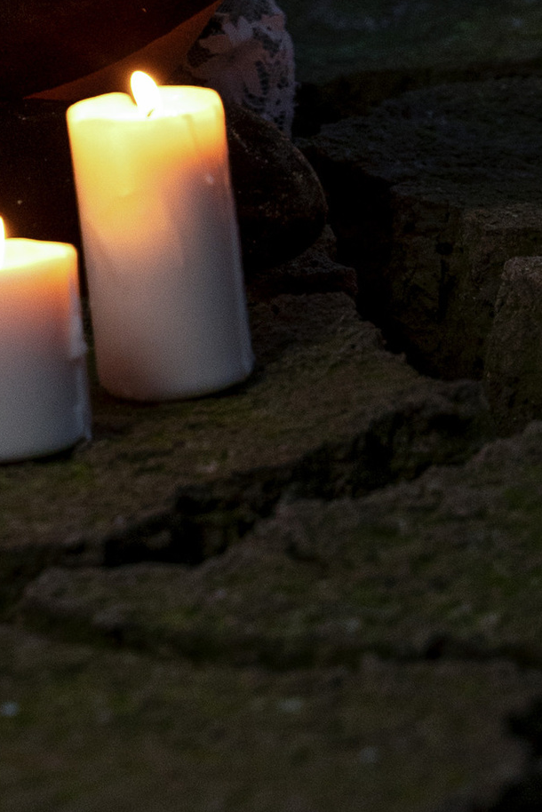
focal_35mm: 294
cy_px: -606
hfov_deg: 4.6
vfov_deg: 6.8
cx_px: -324
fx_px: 6634
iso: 1000
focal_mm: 70
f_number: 2.8
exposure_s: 1/160
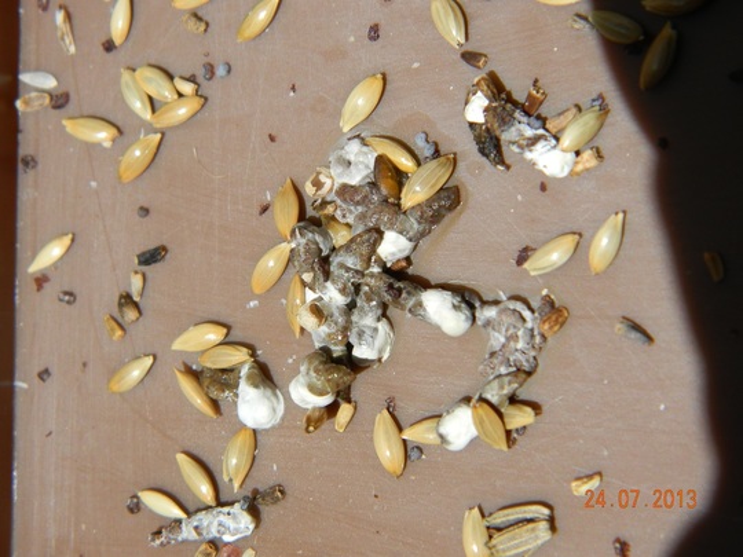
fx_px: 2211
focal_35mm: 103
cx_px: 372
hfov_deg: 19.1
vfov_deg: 14.4
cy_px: 278
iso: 80
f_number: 4.5
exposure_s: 1/800
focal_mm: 18.6
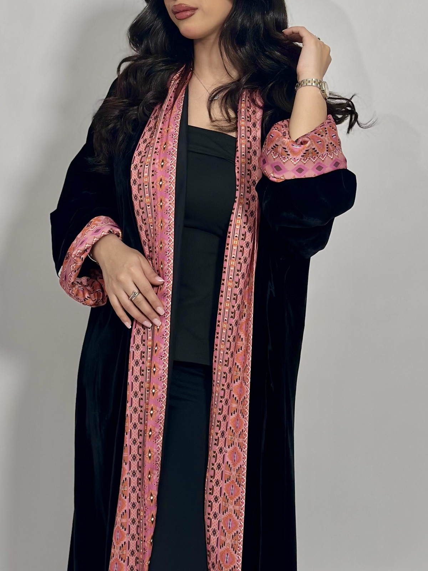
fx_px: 791
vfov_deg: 39.7
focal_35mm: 48
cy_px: 286
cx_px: 214
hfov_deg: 30.3
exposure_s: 1/128
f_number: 1.78
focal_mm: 6.86
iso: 64
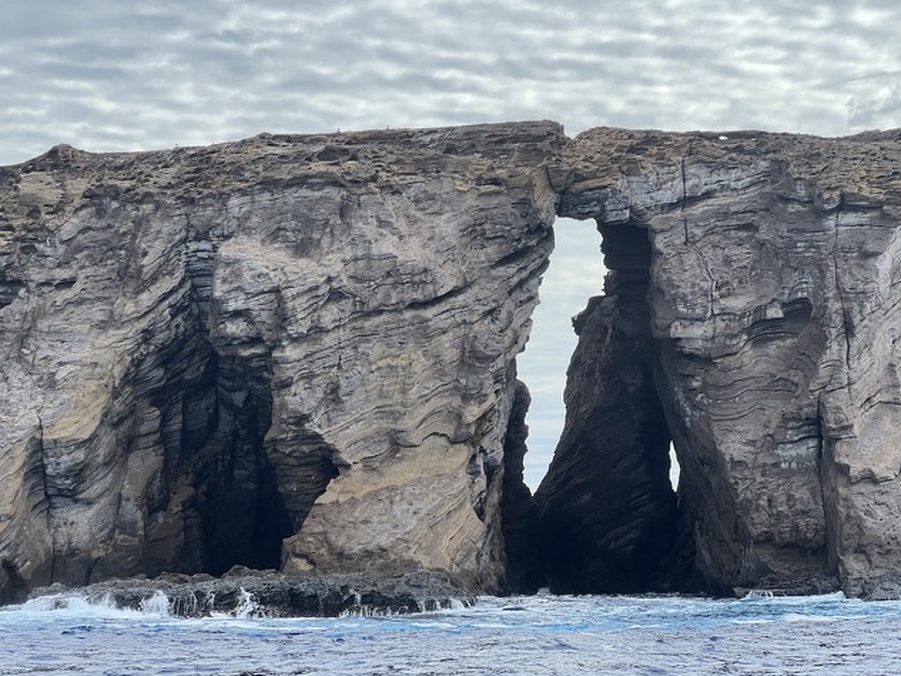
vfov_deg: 18.9
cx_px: 450
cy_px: 341
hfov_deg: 25.0
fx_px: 2030
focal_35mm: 78
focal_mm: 9
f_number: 2.8
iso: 32
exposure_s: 1/352
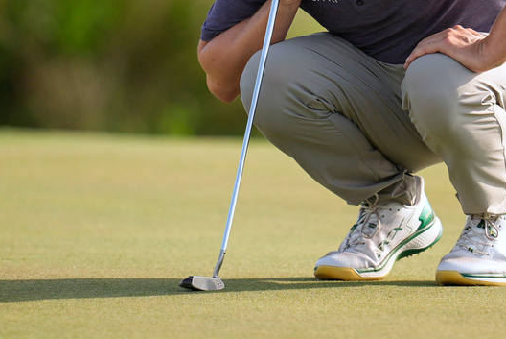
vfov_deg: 1.2
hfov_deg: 1.8
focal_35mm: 1164
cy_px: 43
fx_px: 16374
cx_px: 365
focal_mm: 400
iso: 250
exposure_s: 1/2000
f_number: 2.8
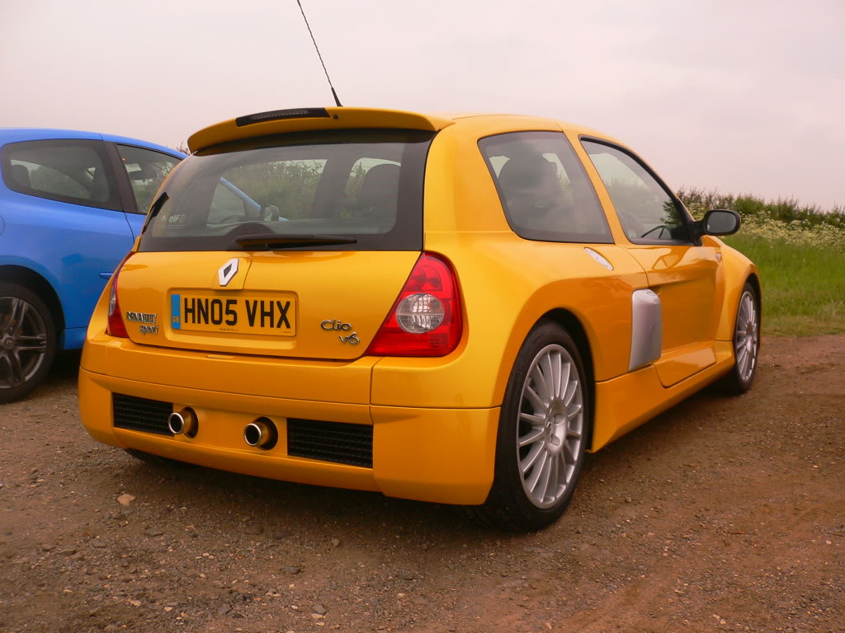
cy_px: 316
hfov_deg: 52.6
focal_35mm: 35
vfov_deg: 40.7
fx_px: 854
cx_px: 422
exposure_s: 1/100
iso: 80
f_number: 5.6
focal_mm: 5.8
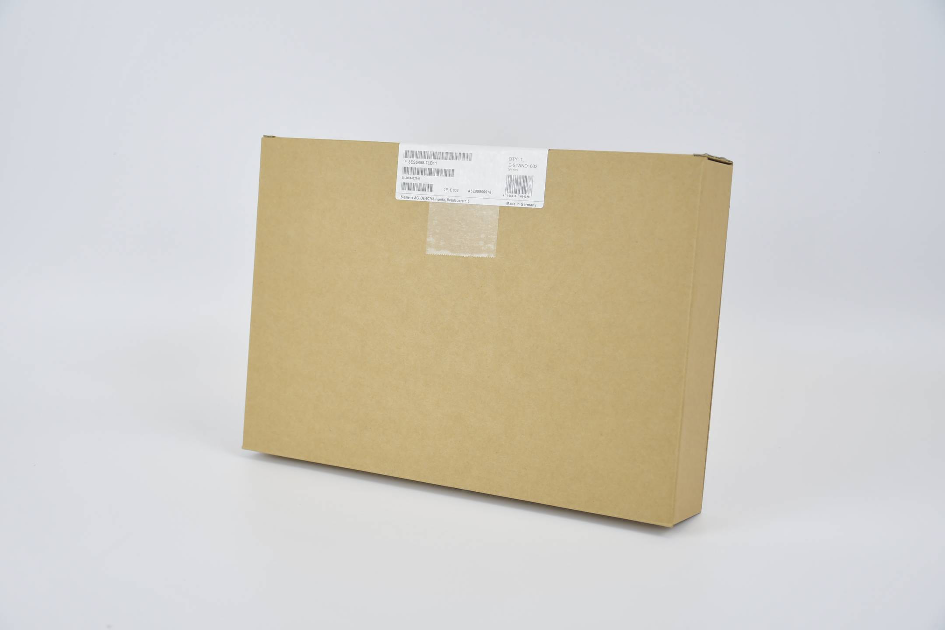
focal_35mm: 51
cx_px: 472
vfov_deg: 26.5
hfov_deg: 38.9
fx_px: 1339
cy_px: 315
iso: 100
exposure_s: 1/50
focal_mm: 34
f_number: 4.2
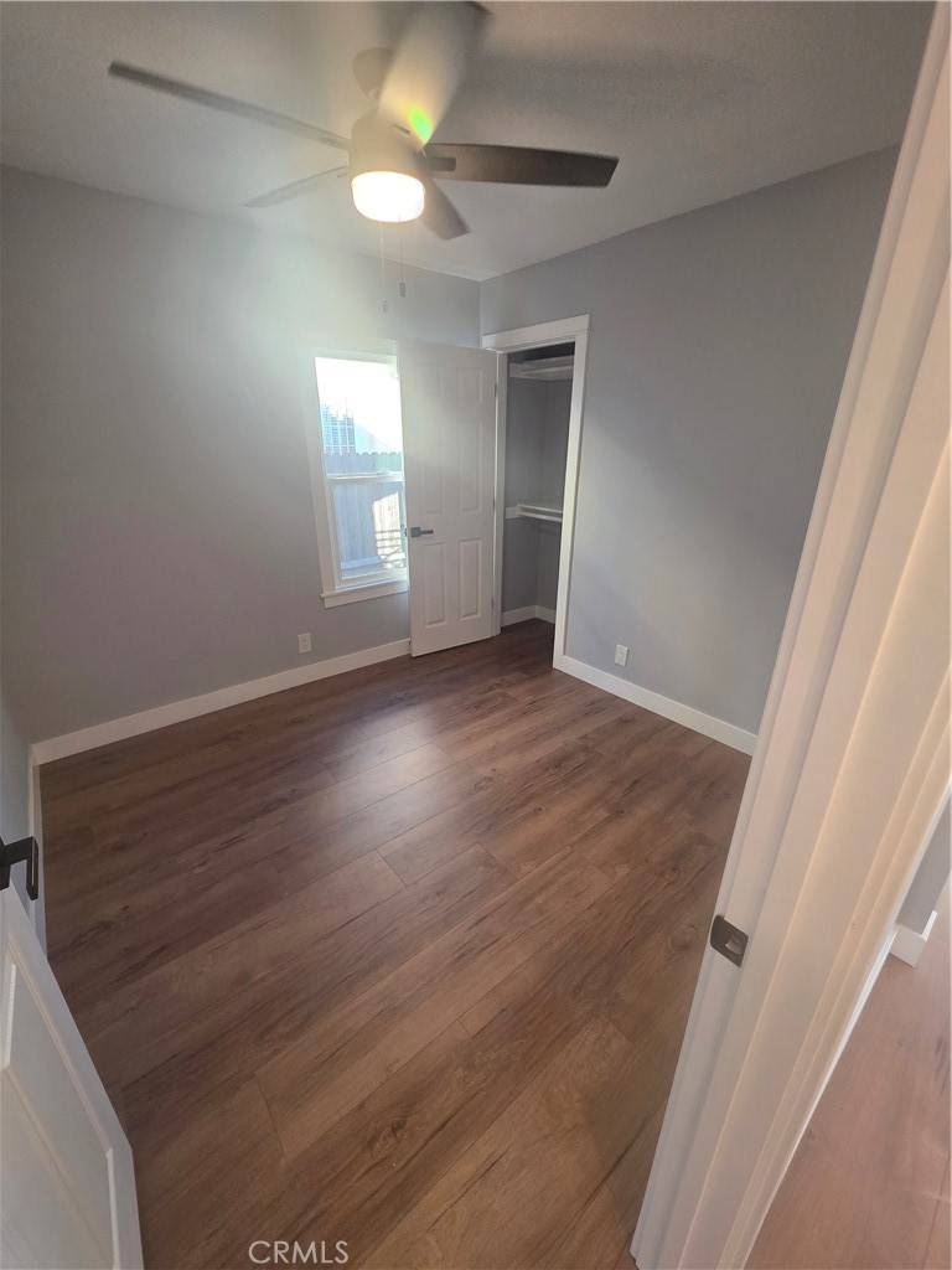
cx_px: 476
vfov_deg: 106.2
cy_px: 635
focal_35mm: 13
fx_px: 477
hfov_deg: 89.9
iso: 200
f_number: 1.9
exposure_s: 1/120
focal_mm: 2.2
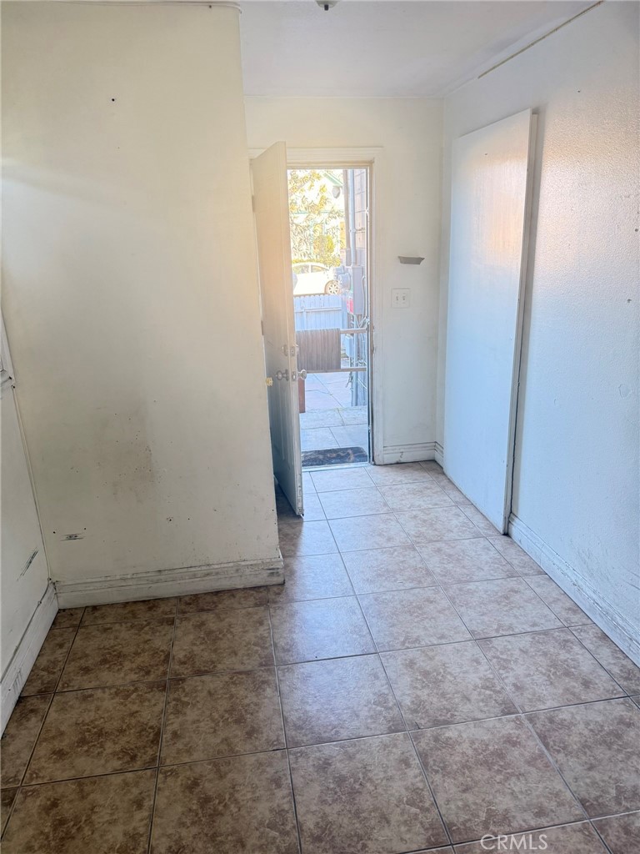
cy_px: 427
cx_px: 320
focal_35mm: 24
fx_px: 592
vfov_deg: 71.6
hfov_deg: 56.8
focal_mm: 6.76
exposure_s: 1/121
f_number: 1.78
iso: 200
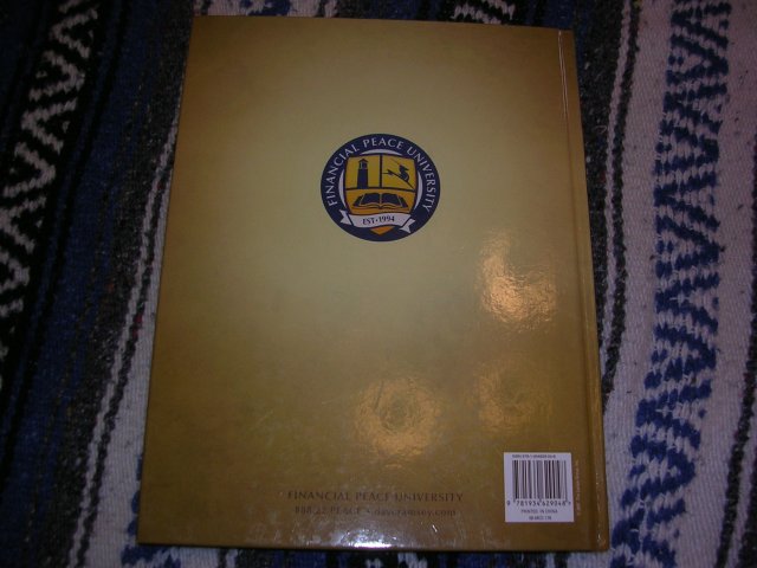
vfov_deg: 37.7
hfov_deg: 49.0
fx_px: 831
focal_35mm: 38
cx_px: 378
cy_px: 284
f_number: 2.8
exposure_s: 1/60.1
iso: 50
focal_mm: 5.8
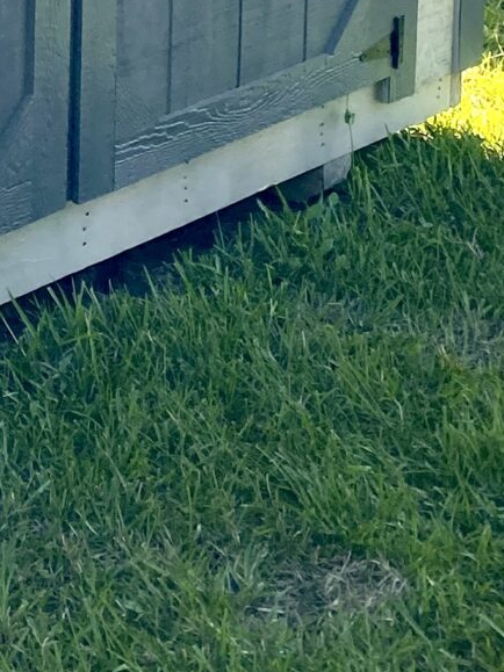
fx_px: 2233
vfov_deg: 14.8
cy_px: -573
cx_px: -336
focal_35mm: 115
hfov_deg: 12.1
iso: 32
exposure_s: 1/1346
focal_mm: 4.25
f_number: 1.8
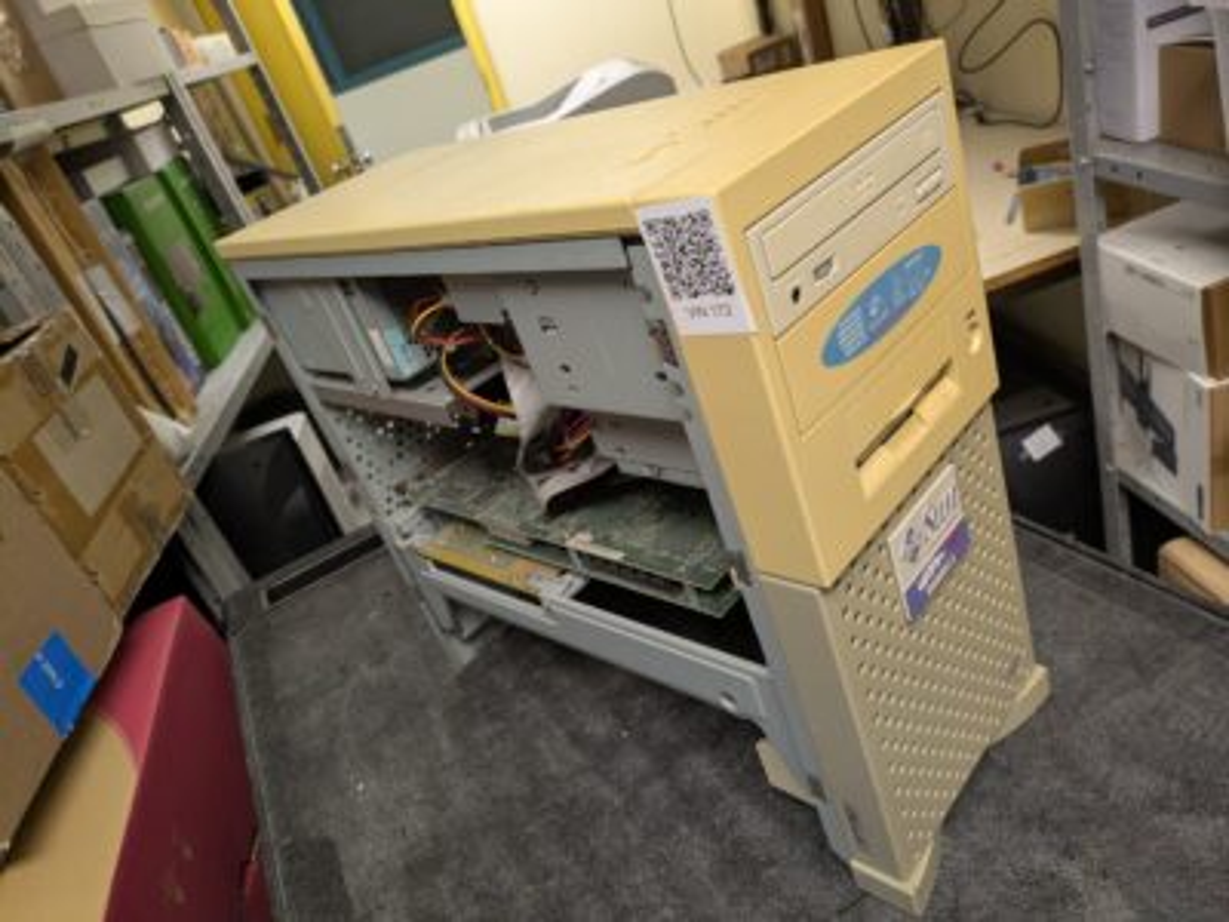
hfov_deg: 69.4
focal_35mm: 25
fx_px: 888
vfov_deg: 54.9
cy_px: 461
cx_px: 614
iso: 252
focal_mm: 5.43
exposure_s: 1/60
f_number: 1.89
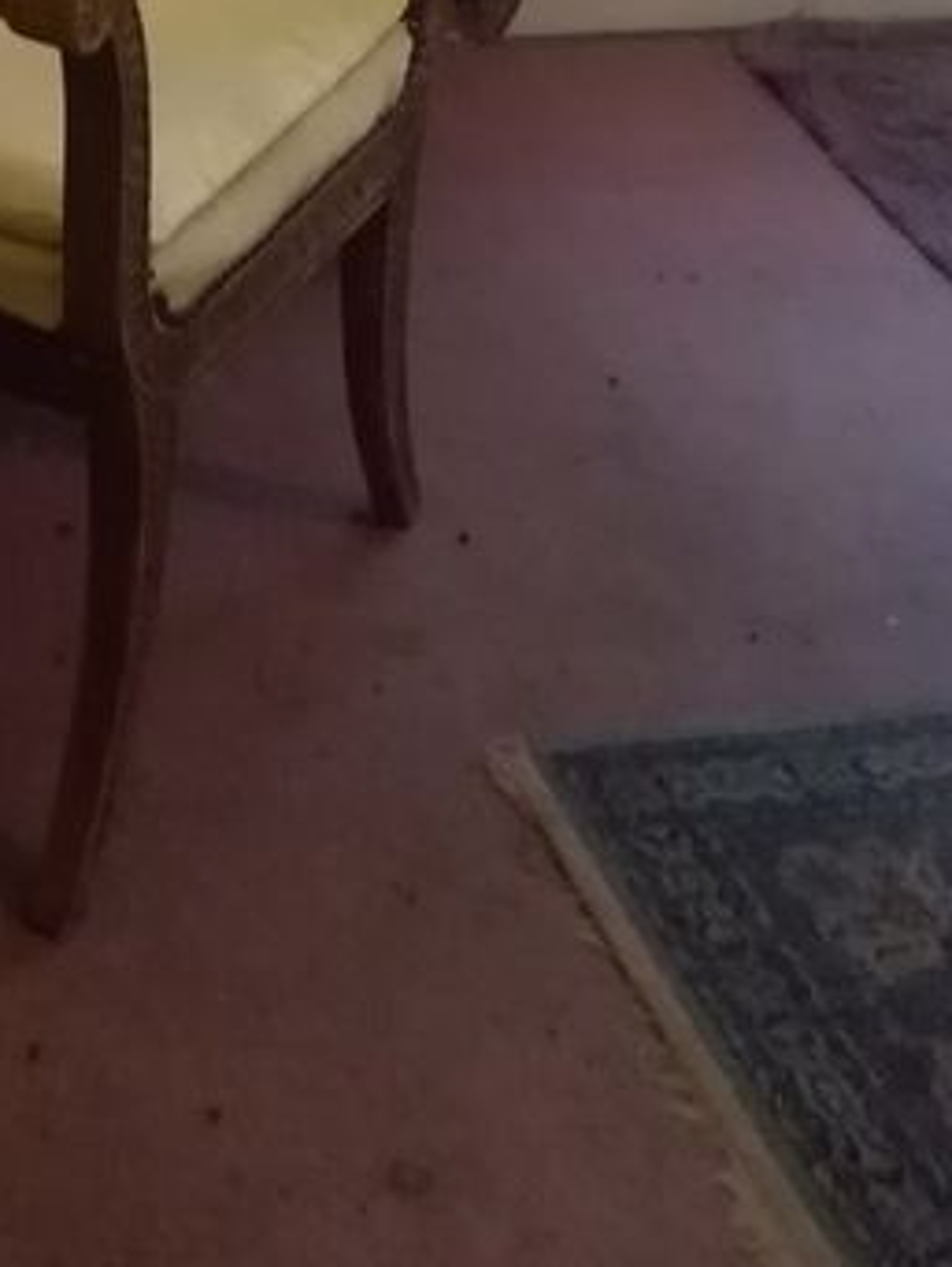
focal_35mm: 76
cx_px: -230
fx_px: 2783
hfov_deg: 18.3
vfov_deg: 22.2
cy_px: -496
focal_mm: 3.52
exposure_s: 1/14.3
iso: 860
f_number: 2
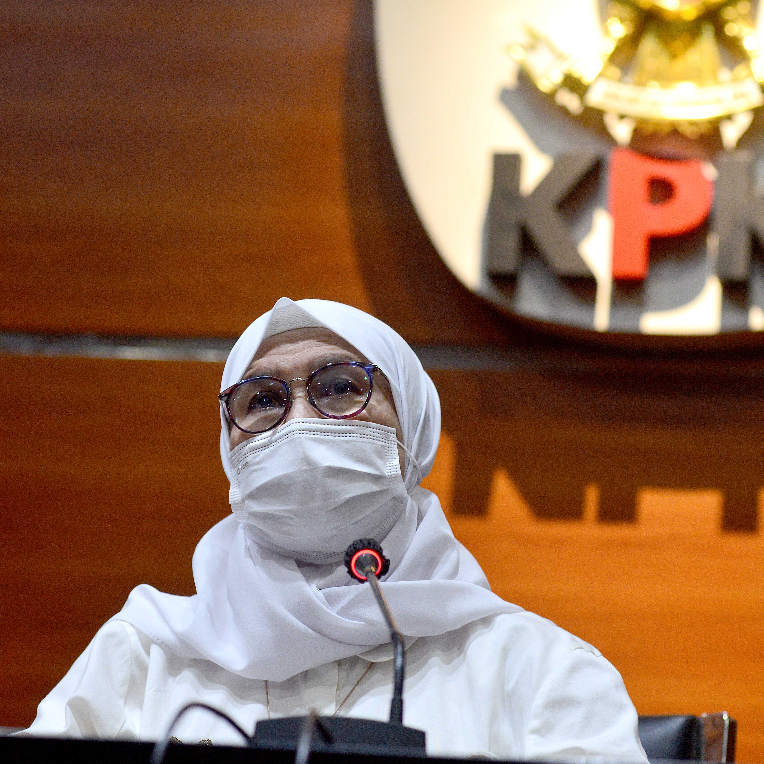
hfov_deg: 11.9
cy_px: 382
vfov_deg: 11.9
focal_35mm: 147
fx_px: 3671
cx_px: 467
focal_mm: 112
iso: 2500
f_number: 4.5
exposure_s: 1/160
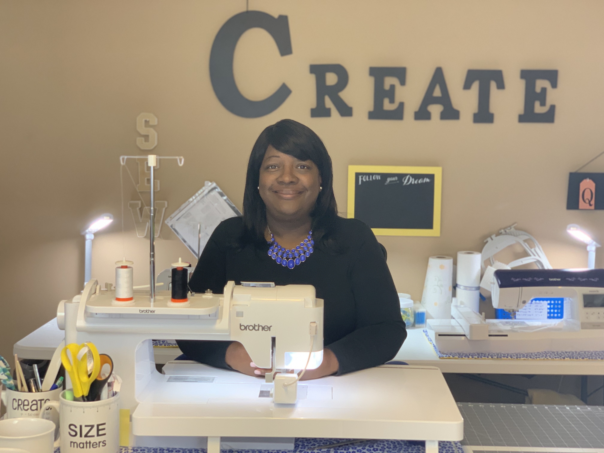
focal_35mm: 52
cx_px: 302
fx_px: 907
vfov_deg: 28.0
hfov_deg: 36.8
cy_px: 226
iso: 125
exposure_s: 1/60
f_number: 2.4
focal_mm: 6
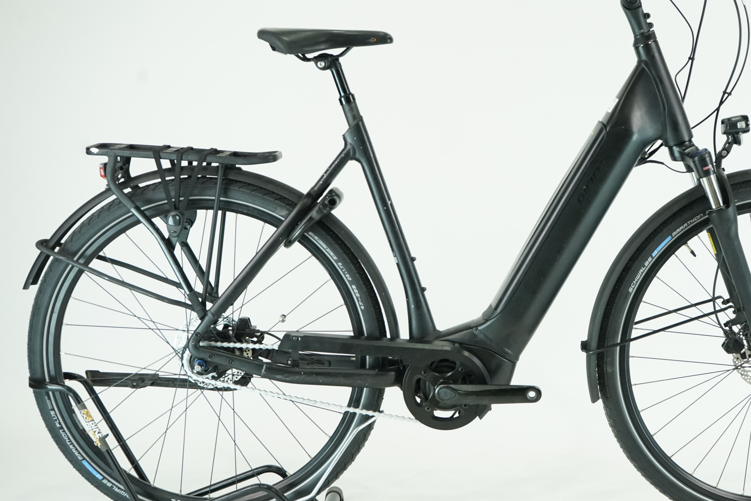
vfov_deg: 20.9
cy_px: 232
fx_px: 1356
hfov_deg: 30.8
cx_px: 491
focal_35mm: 65
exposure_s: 1/200
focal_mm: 49
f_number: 6.3
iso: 2500
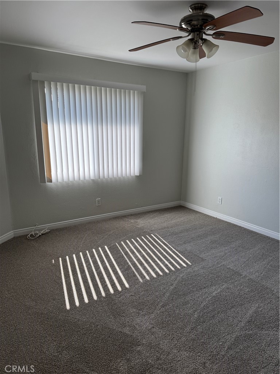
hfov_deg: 56.8
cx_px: 140
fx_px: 259
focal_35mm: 24
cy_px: 187
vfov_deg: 71.6
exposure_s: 1/558
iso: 80
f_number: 1.78
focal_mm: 6.76
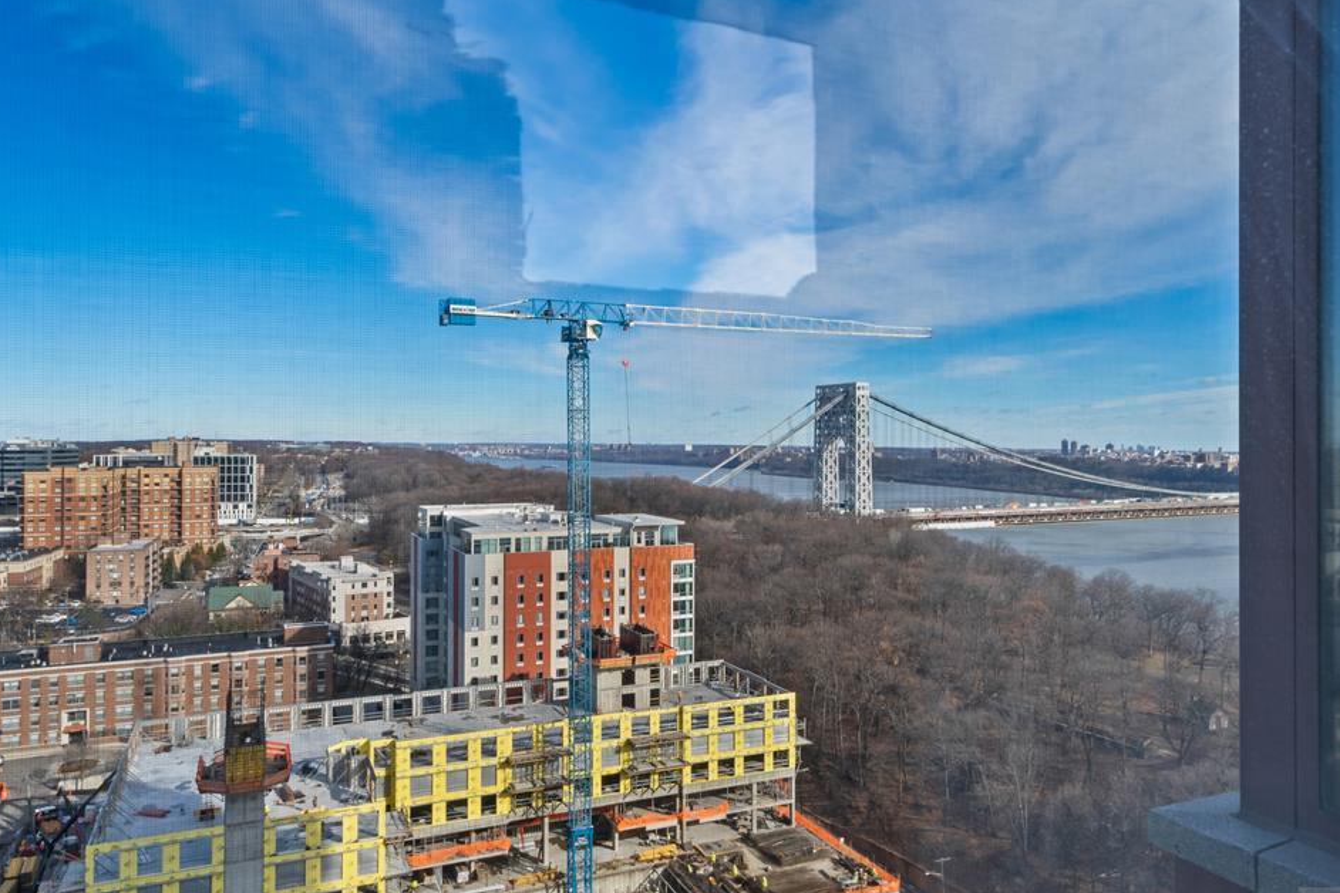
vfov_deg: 51.3
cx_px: 716
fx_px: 930
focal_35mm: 25
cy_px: 471
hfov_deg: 71.4
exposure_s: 1/160
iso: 100
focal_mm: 23
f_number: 8
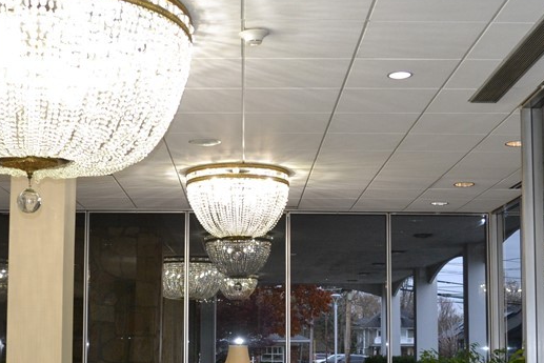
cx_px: 238
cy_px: 265
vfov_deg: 21.4
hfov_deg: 31.8
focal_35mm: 63
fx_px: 952
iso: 560
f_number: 3.8
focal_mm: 20
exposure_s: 1/60
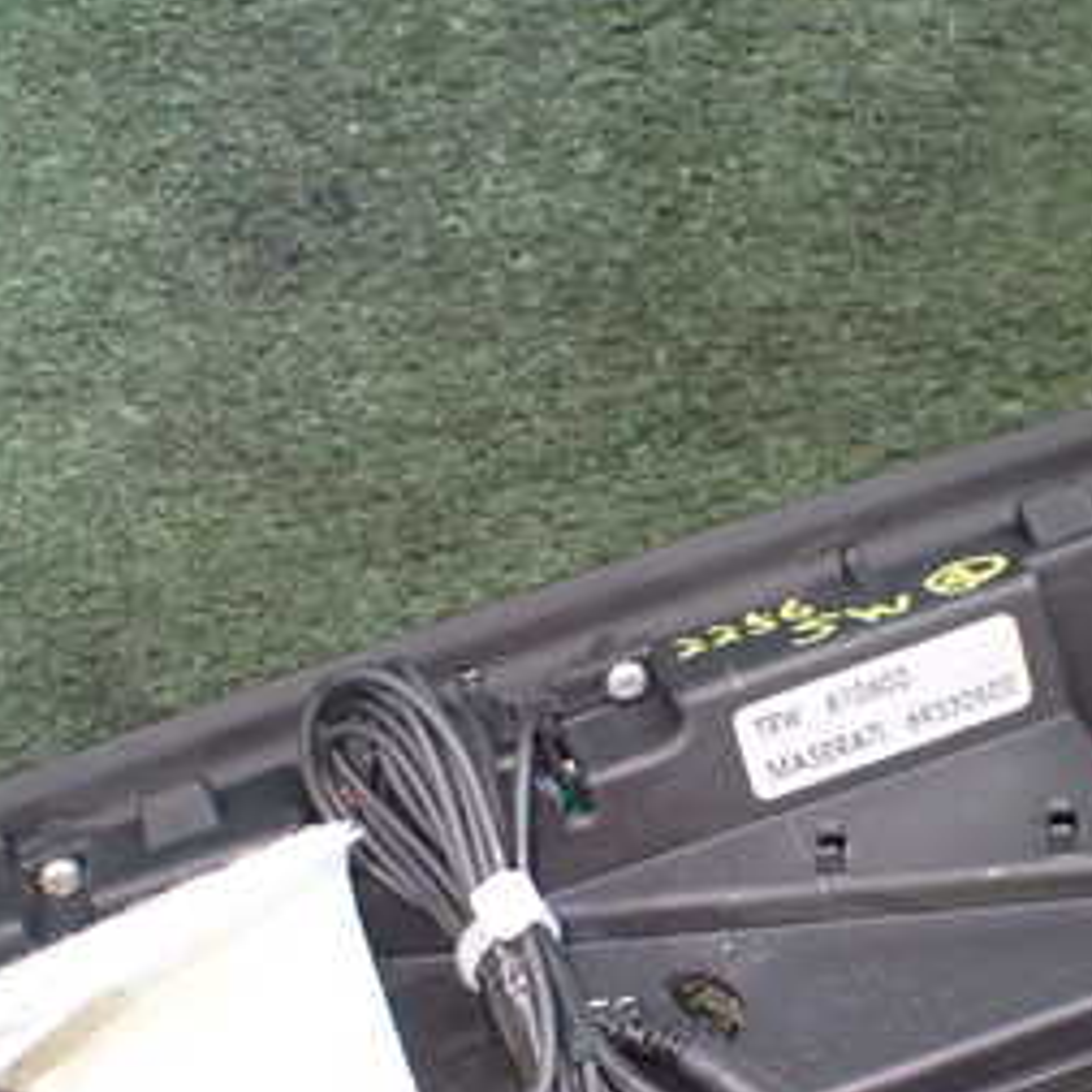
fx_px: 2248
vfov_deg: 26.8
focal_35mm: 63
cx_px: 695
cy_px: 863
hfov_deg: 27.2
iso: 800
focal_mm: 5.4
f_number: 2.3
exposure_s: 1/40
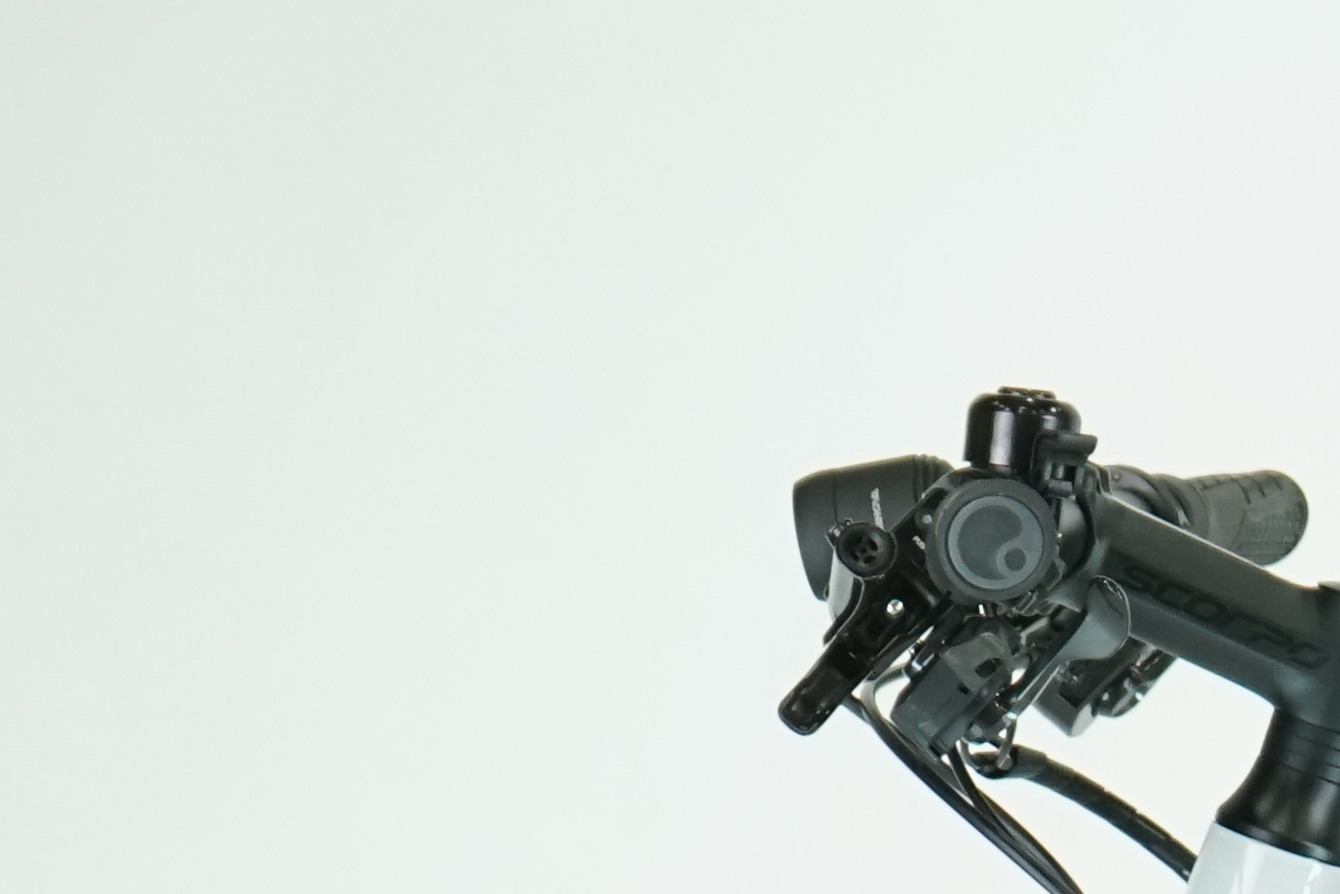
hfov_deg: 7.9
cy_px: 1836
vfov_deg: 5.3
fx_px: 9418
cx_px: 2338
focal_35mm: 253
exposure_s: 1/200
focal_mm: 58
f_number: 5.6
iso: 1600
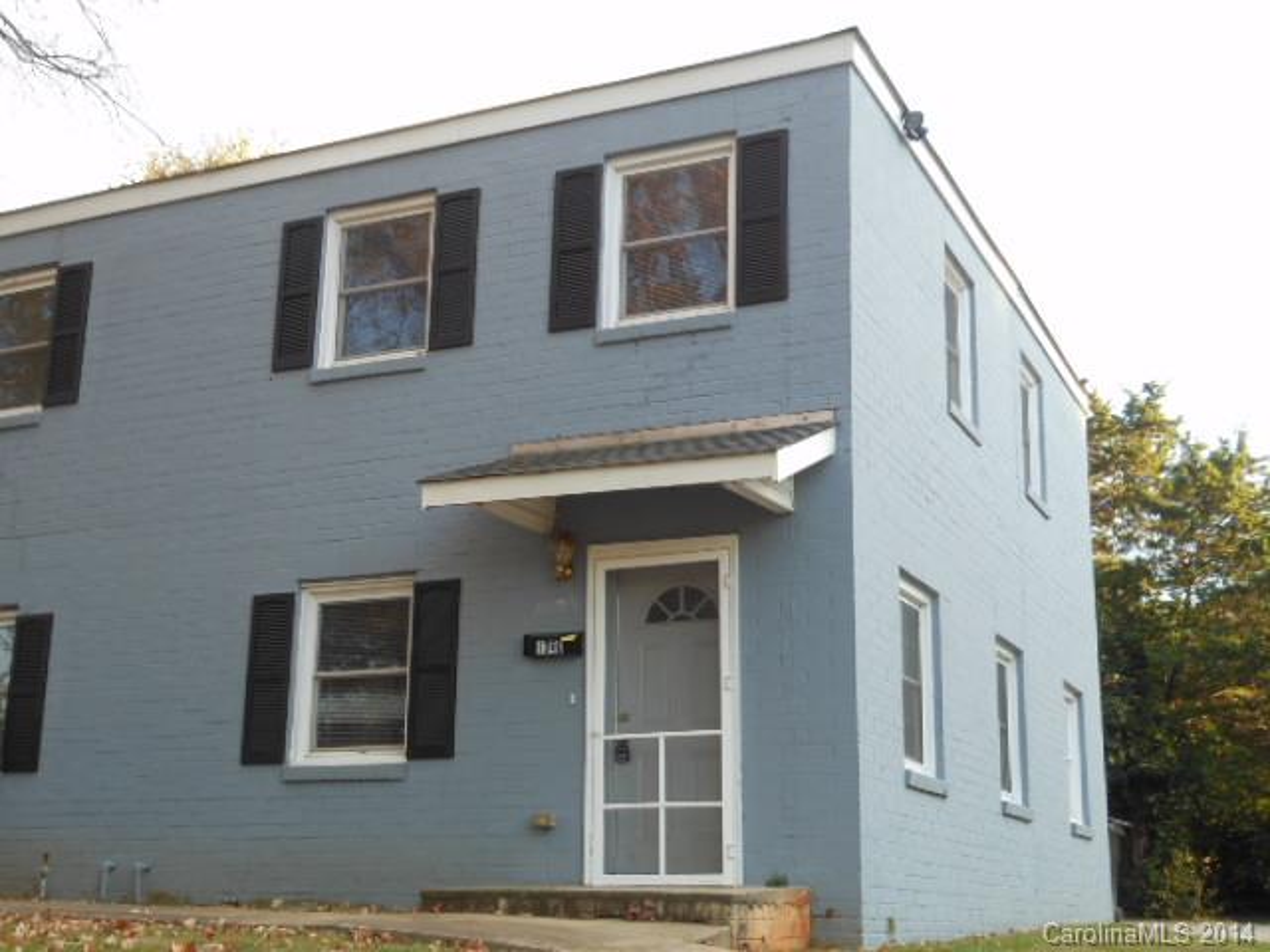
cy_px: 476
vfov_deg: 32.2
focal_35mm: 45
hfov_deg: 42.1
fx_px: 1651
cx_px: 635
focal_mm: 8.1
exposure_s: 1/40
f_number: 4.6
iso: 80
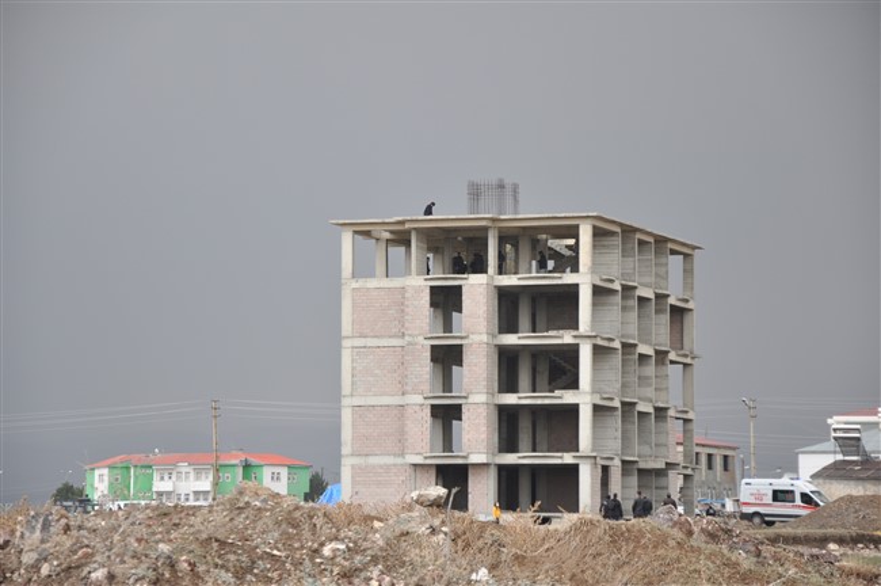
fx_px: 3850
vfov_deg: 8.7
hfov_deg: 13.1
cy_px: 293
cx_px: 440
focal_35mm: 158
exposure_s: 1/100
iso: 200
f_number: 5.6
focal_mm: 105
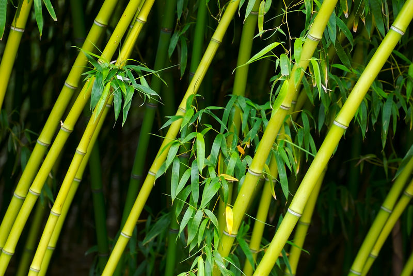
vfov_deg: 10.2
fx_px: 1551
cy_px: 138
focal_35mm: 135
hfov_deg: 15.2
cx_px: 206
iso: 125
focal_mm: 90
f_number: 5
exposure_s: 1/20
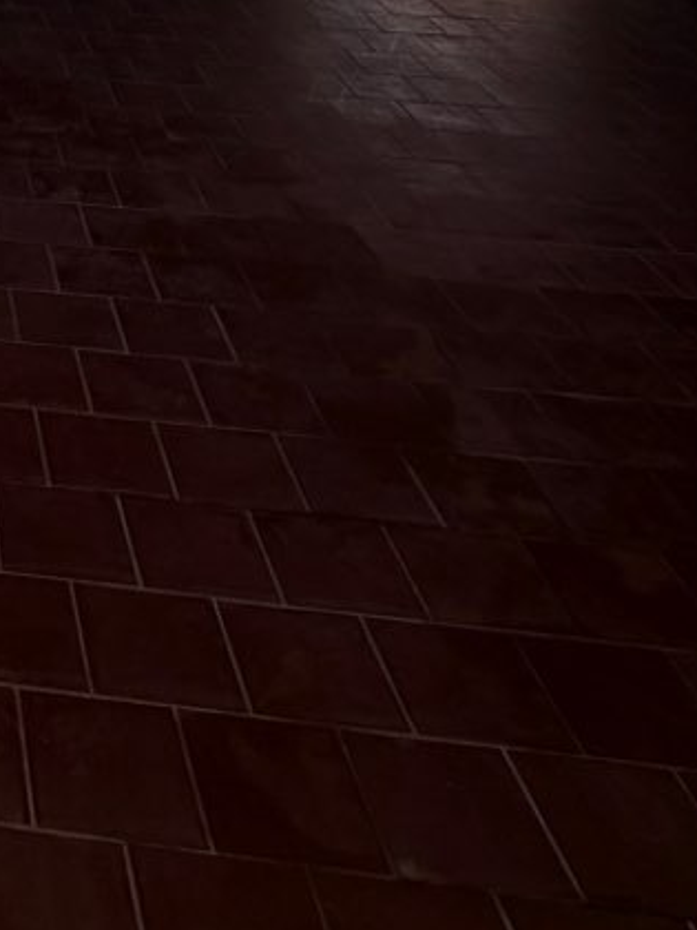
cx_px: -291
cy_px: -328
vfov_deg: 29.4
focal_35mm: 50
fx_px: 1342
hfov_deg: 24.1
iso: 20
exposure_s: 1/1235
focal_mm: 2.22
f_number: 2.2
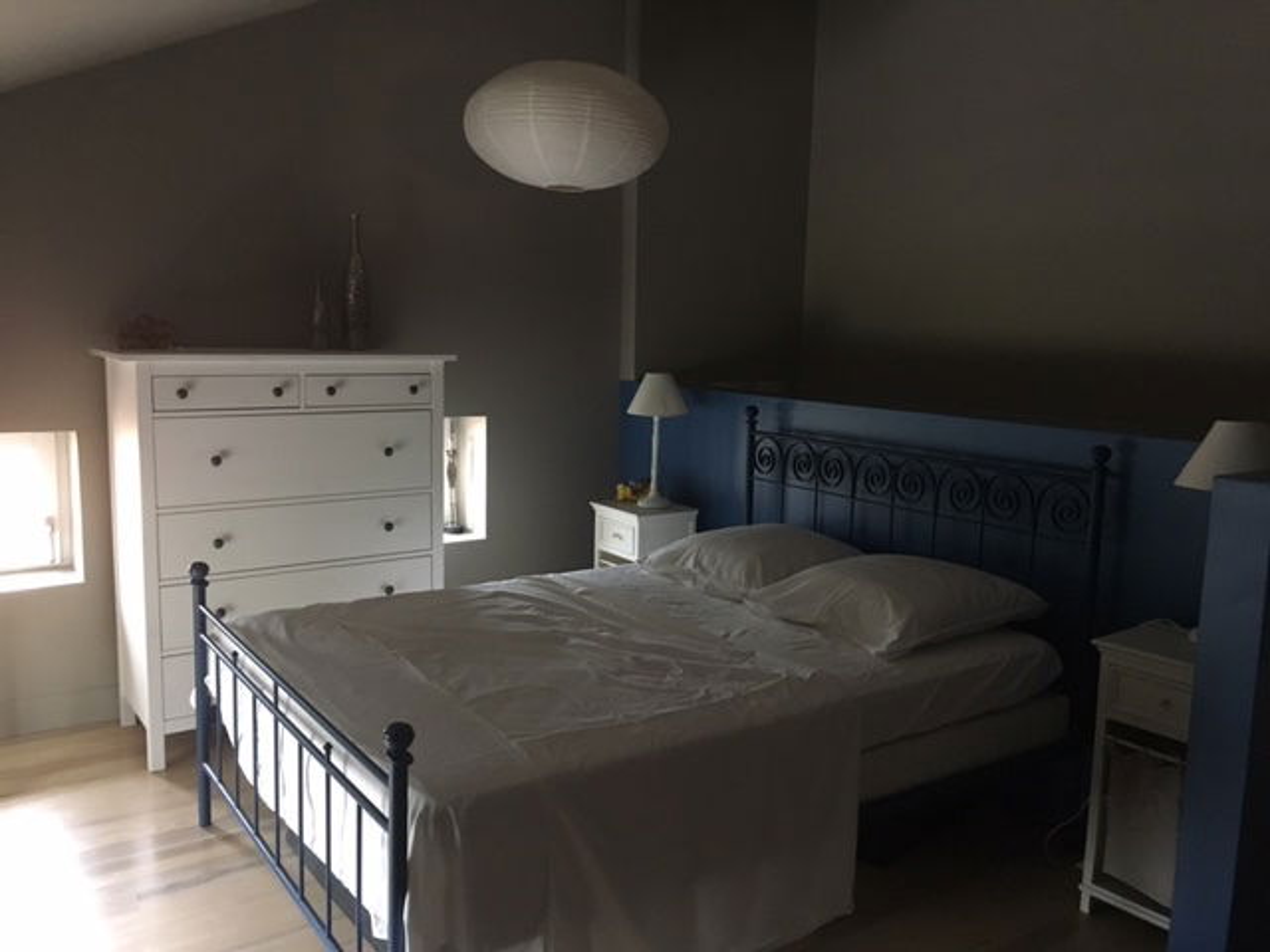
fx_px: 1064
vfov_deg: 48.2
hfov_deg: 61.7
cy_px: 476
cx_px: 635
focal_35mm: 29
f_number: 2.2
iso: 250
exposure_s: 1/17
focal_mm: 4.15
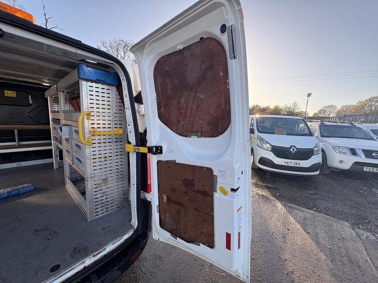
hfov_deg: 102.1
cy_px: 142
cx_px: 189
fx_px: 153
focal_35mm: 14
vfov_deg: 85.7
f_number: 2.2
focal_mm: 2.22
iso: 40
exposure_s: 1/307
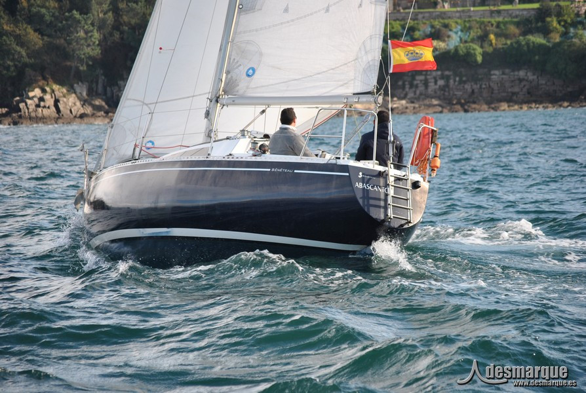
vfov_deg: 7.9
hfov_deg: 11.8
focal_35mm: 174
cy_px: 196
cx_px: 293
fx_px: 2838
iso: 200
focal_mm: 116
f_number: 5
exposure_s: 1/400
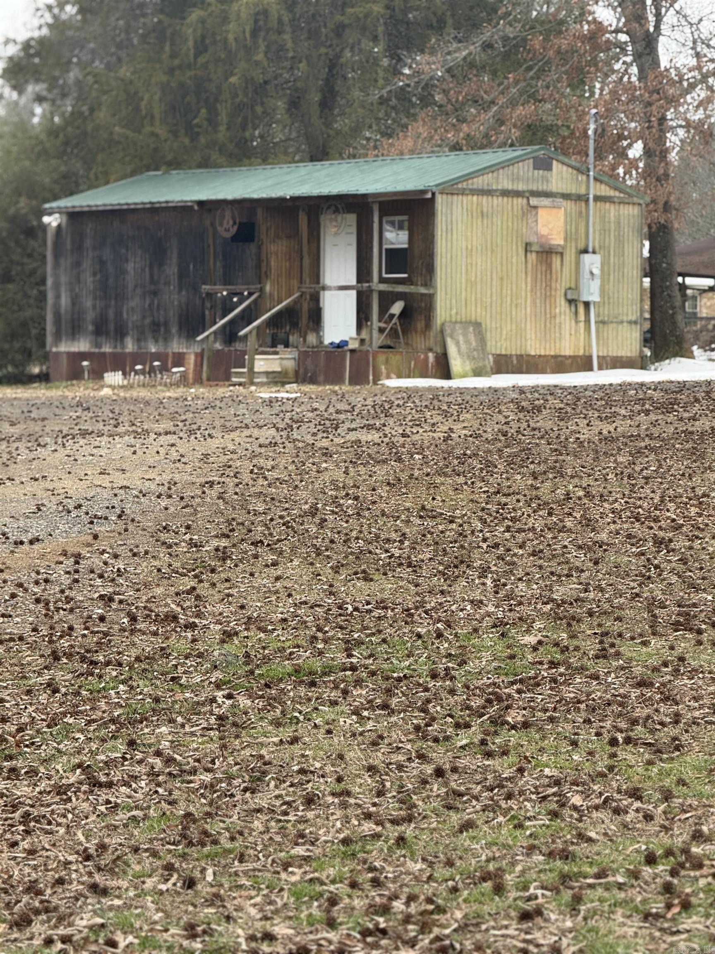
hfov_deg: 12.3
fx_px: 3305
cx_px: 358
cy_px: 477
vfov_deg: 16.4
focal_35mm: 120
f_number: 2.8
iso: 64
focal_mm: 15.66
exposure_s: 1/254
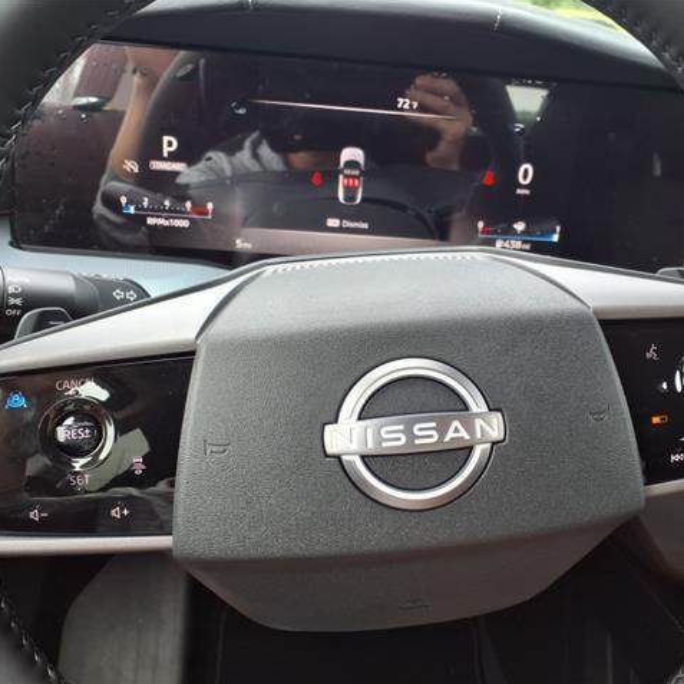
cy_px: 341
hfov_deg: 51.1
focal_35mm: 32
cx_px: 364
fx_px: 715
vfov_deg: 51.1
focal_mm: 3.58
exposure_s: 1/120
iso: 50
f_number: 1.9
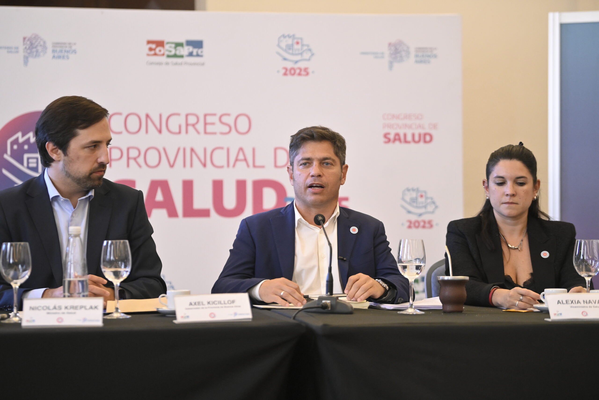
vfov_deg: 15.2
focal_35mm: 90
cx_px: 300
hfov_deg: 22.6
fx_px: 1497
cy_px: 200
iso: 5000
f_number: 3.2
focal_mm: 90
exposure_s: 1/250
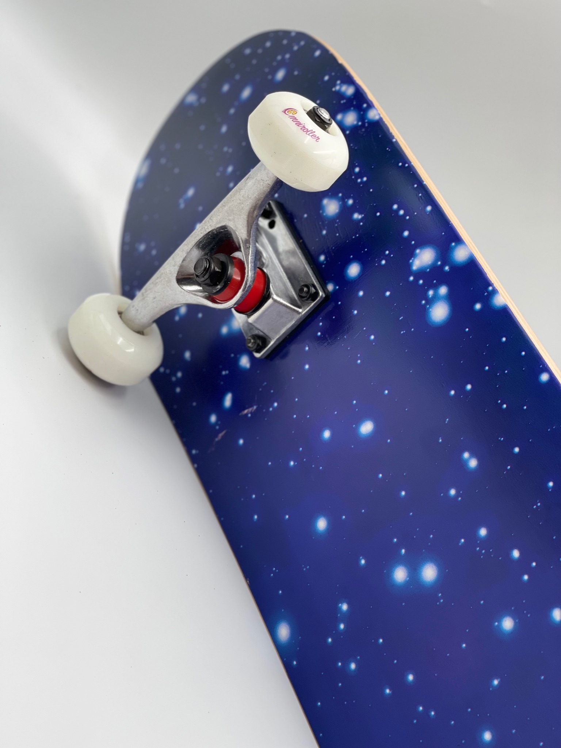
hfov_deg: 22.9
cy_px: 374
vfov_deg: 30.3
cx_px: 280
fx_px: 1383
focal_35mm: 64
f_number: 2.2
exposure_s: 1/120
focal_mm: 7.5
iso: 50
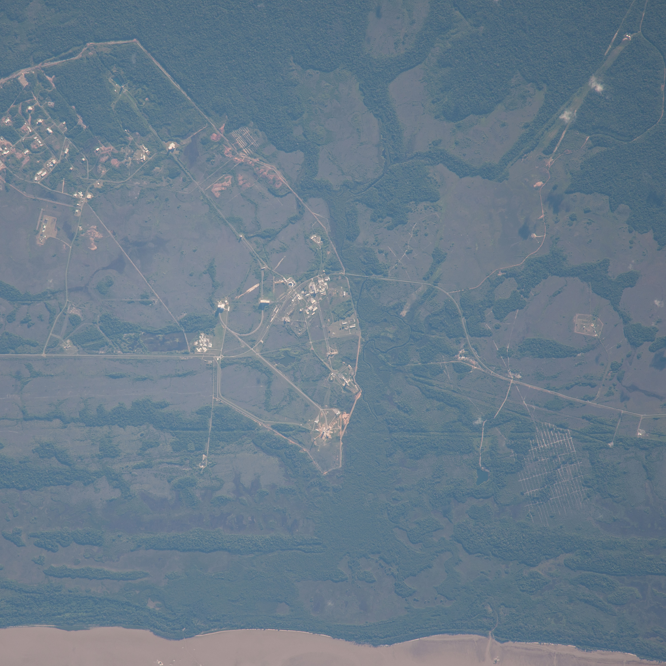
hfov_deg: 1.4
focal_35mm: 1276
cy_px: 333
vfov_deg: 1.4
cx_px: 226
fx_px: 27775
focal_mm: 1000
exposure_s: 1/320
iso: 200
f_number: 6.7
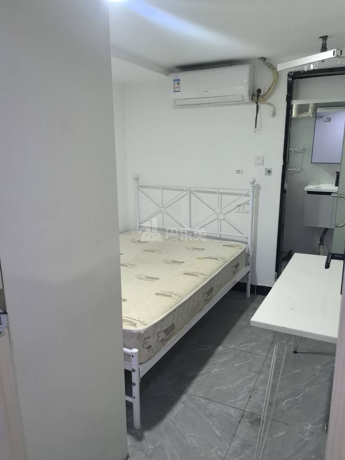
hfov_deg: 51.3
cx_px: 172
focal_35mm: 27
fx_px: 359
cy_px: 230
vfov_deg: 65.3
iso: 400
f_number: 2
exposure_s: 1/50
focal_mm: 5.75
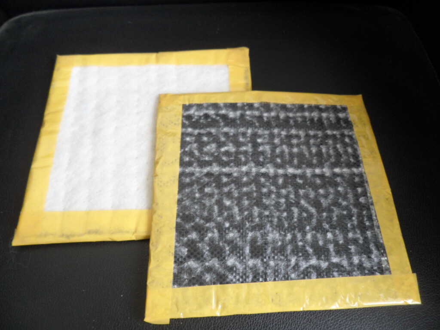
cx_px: 220
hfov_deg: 65.3
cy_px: 165
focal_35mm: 27
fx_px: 343
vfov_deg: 51.4
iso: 200
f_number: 3.5
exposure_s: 1/30
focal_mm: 4.9
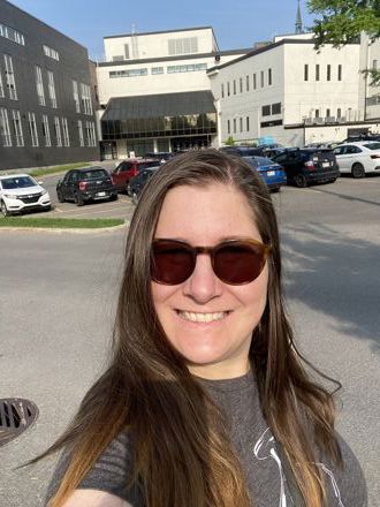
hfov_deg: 46.8
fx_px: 439
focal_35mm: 30
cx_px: 190
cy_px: 254
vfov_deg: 60.0
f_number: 2.2
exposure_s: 1/947
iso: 25
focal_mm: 2.71
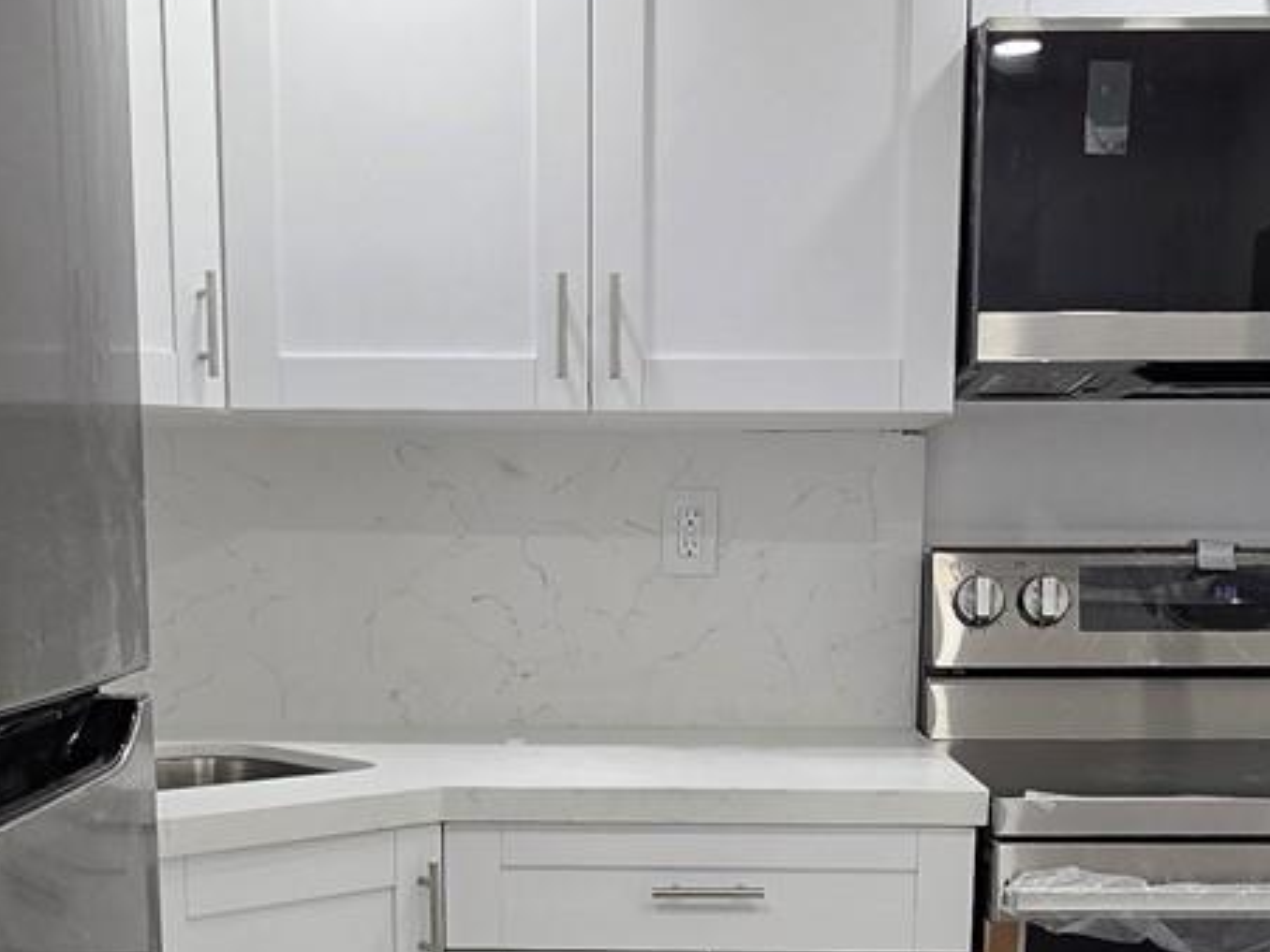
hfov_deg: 41.2
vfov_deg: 30.3
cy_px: 831
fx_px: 1688
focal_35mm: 46
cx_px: 652
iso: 50
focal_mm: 2.2
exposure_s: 1/60
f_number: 2.2
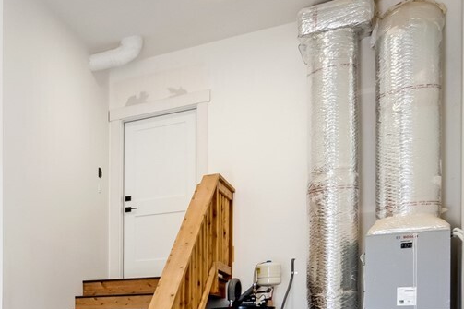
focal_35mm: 54
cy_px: 347
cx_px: -288
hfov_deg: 24.7
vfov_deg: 23.4
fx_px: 696
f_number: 9
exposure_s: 1/250
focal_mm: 16
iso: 400
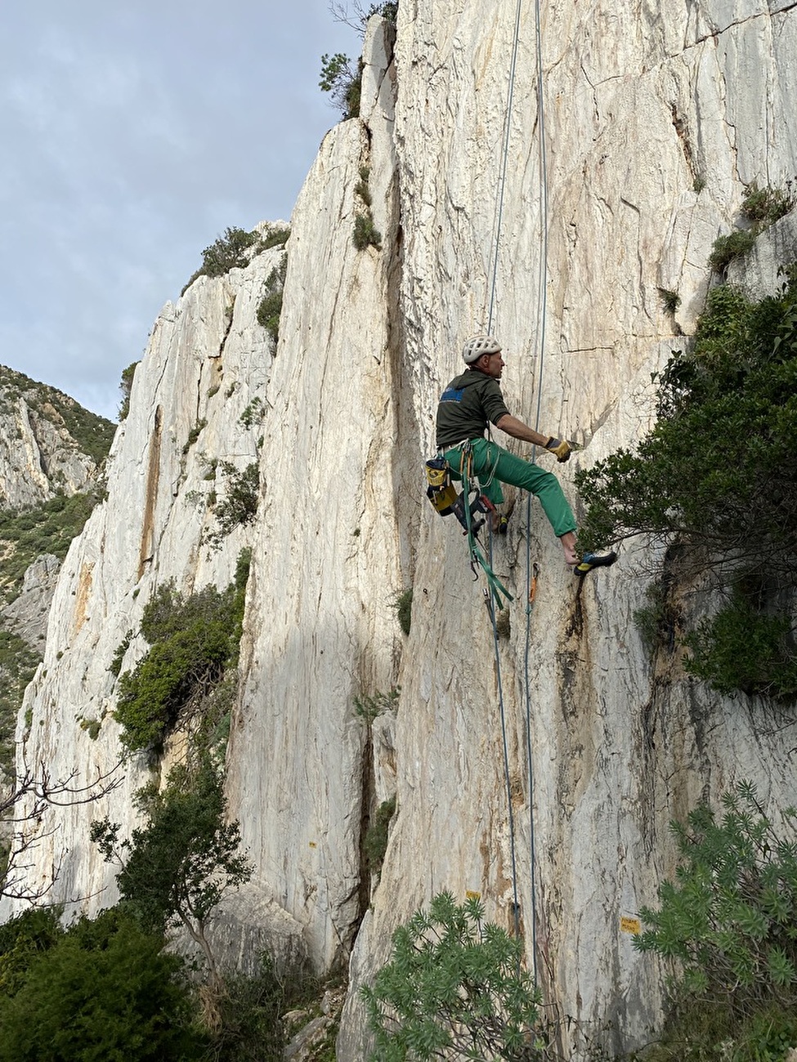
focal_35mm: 26
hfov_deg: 53.1
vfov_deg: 67.3
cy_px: 531
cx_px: 398
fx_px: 798
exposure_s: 1/2890
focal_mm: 4.25
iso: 32
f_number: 1.8
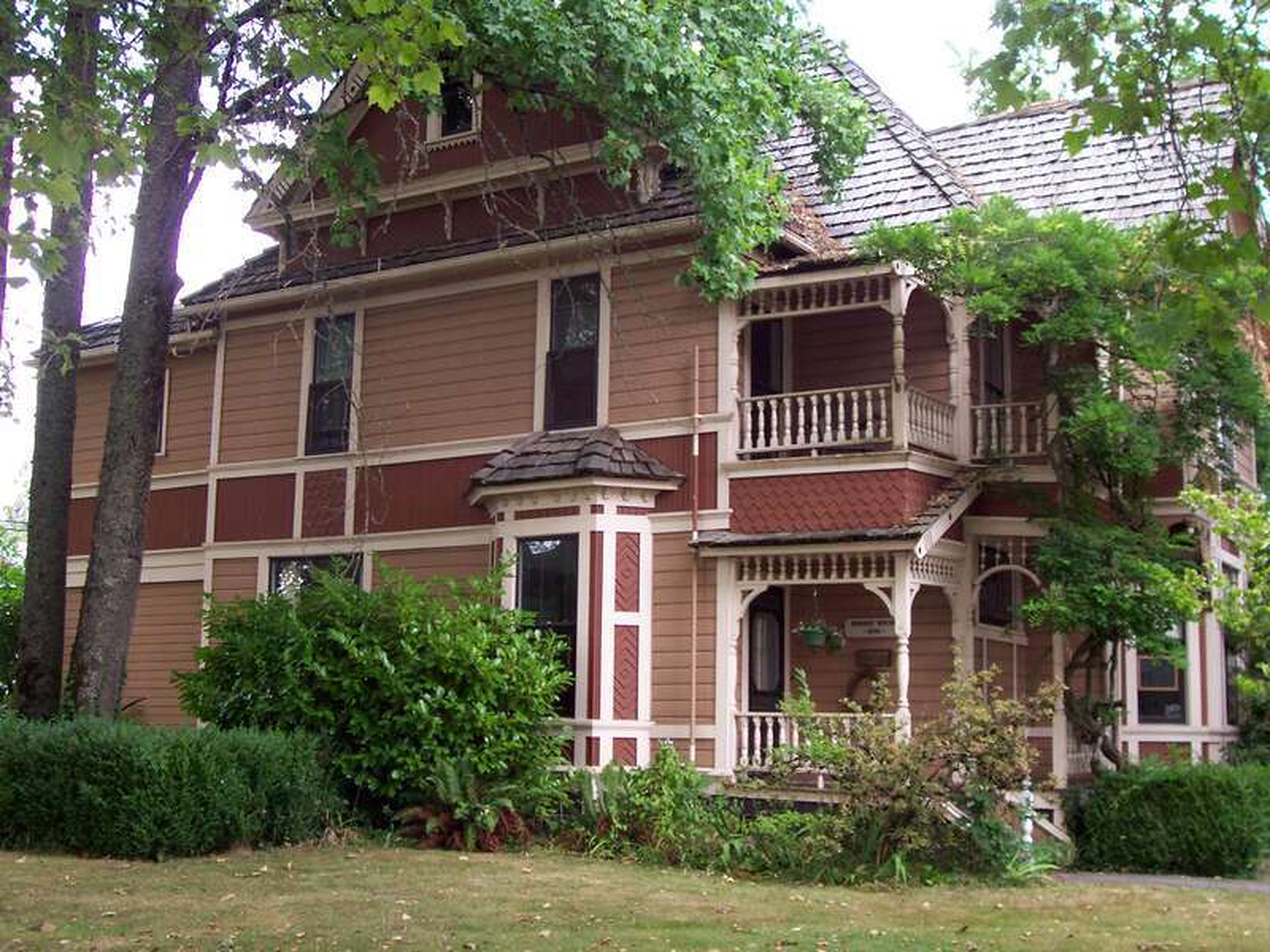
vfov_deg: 34.3
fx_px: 1541
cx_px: 635
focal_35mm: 42
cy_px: 476
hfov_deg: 44.8
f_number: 2.9
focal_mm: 7
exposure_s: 1/120
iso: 140
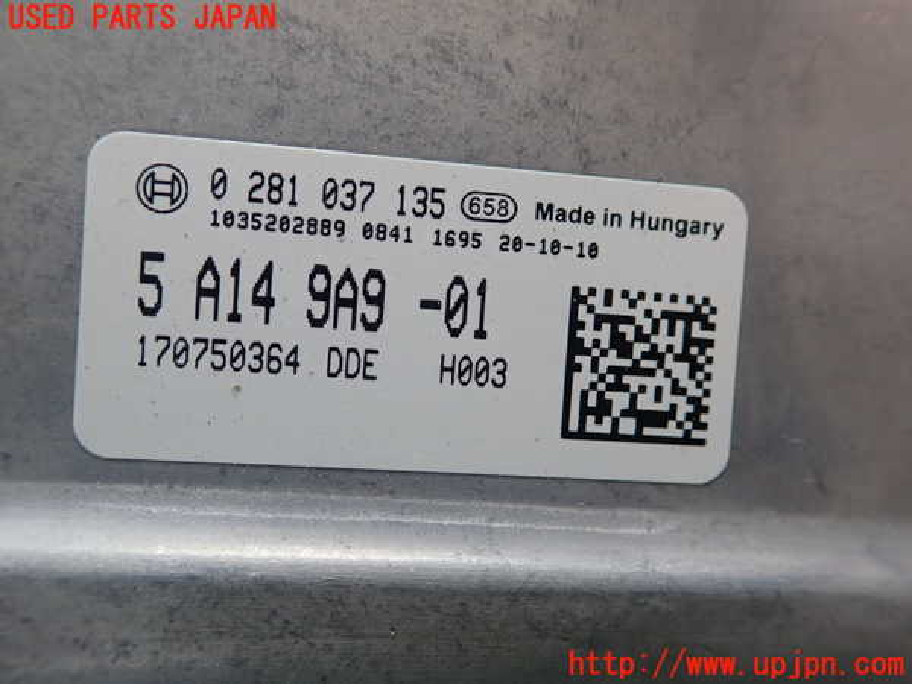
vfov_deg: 46.8
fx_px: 790
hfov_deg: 60.0
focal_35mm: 30
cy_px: 342
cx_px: 456
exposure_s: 1/125
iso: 250
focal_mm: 5.5
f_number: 2.3
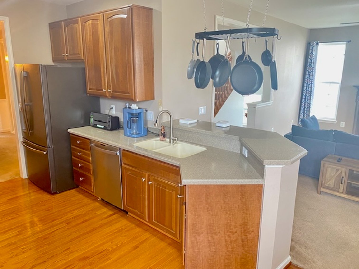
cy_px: 134
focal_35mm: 26
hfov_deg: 67.3
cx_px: 180
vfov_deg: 53.1
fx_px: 270
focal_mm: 4.25
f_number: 1.8
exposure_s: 1/60
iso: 250
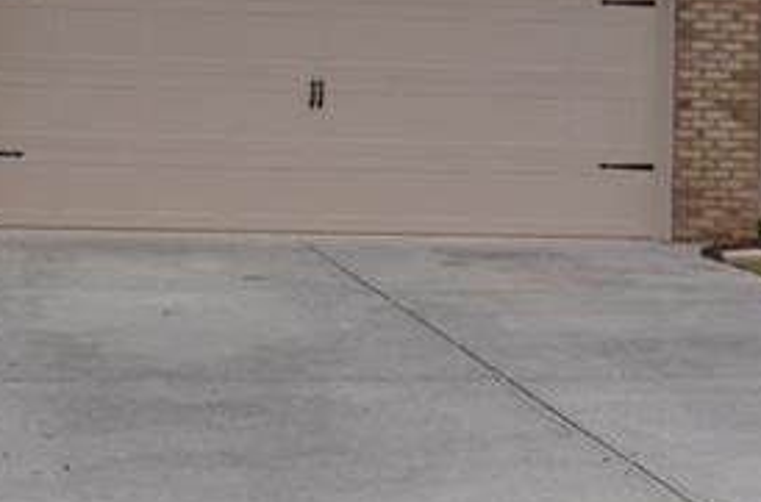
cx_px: 247
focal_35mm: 112
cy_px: -162
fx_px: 2361
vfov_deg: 11.8
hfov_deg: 18.3
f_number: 7.1
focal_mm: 20
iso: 100
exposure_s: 1/200
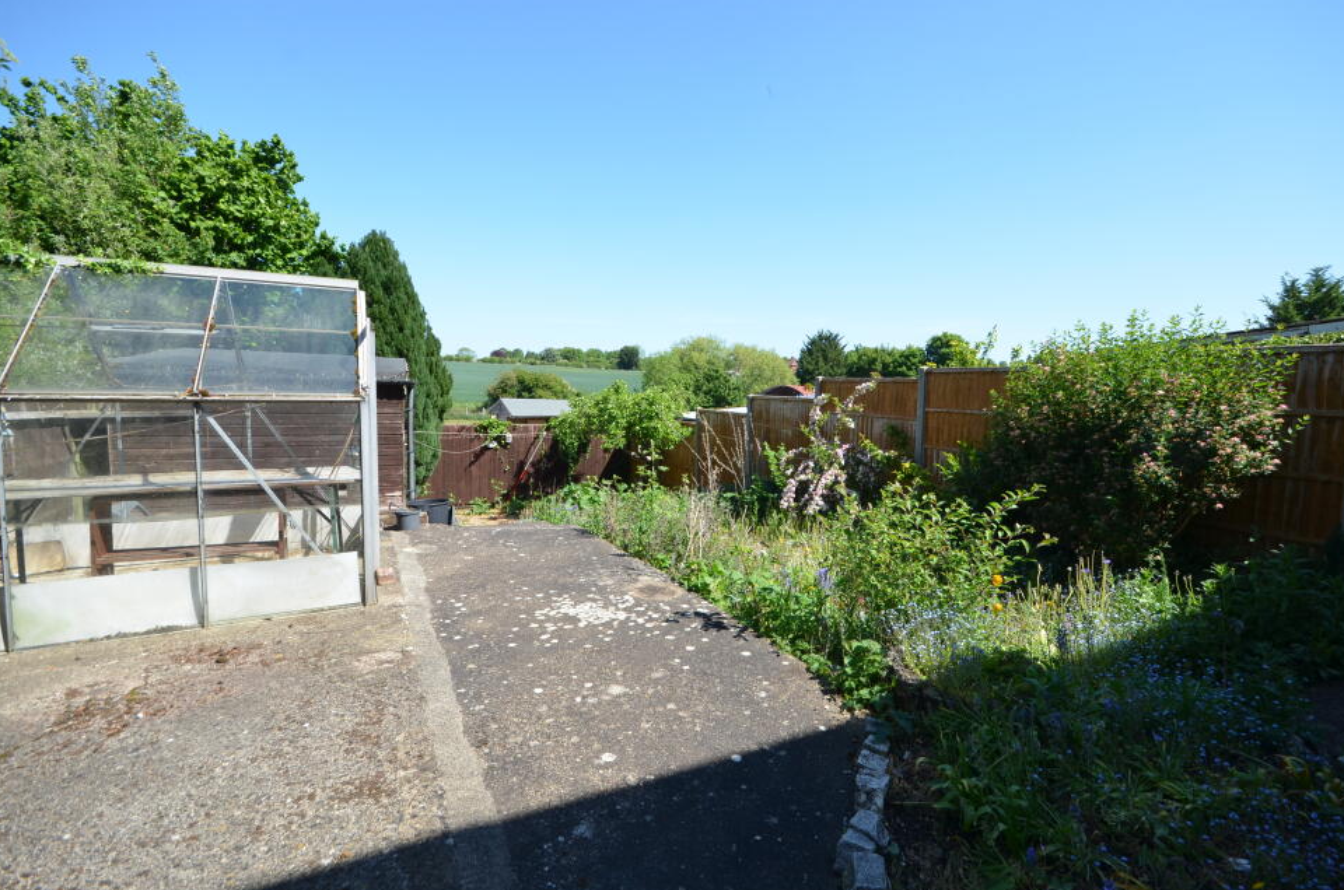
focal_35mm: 16
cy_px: 434
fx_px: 596
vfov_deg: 73.5
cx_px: 713
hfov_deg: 96.7
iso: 200
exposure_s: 1/250
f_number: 8
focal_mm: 10
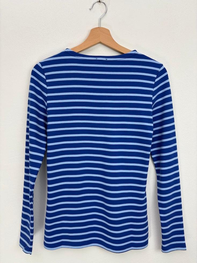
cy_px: 132
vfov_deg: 67.3
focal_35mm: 26
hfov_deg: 53.1
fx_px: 197
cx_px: 98
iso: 50
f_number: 1.6
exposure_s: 1/100
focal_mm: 5.96
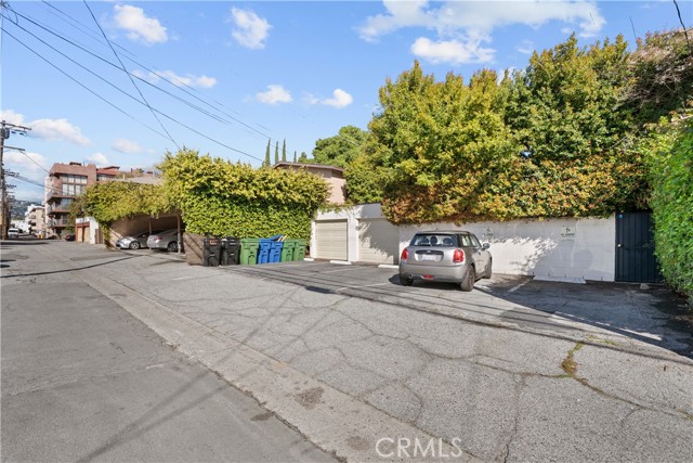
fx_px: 289
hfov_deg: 100.4
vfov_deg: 77.4
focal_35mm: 15
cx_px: 346
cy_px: 232
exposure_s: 1/100
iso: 250
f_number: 9
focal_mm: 15
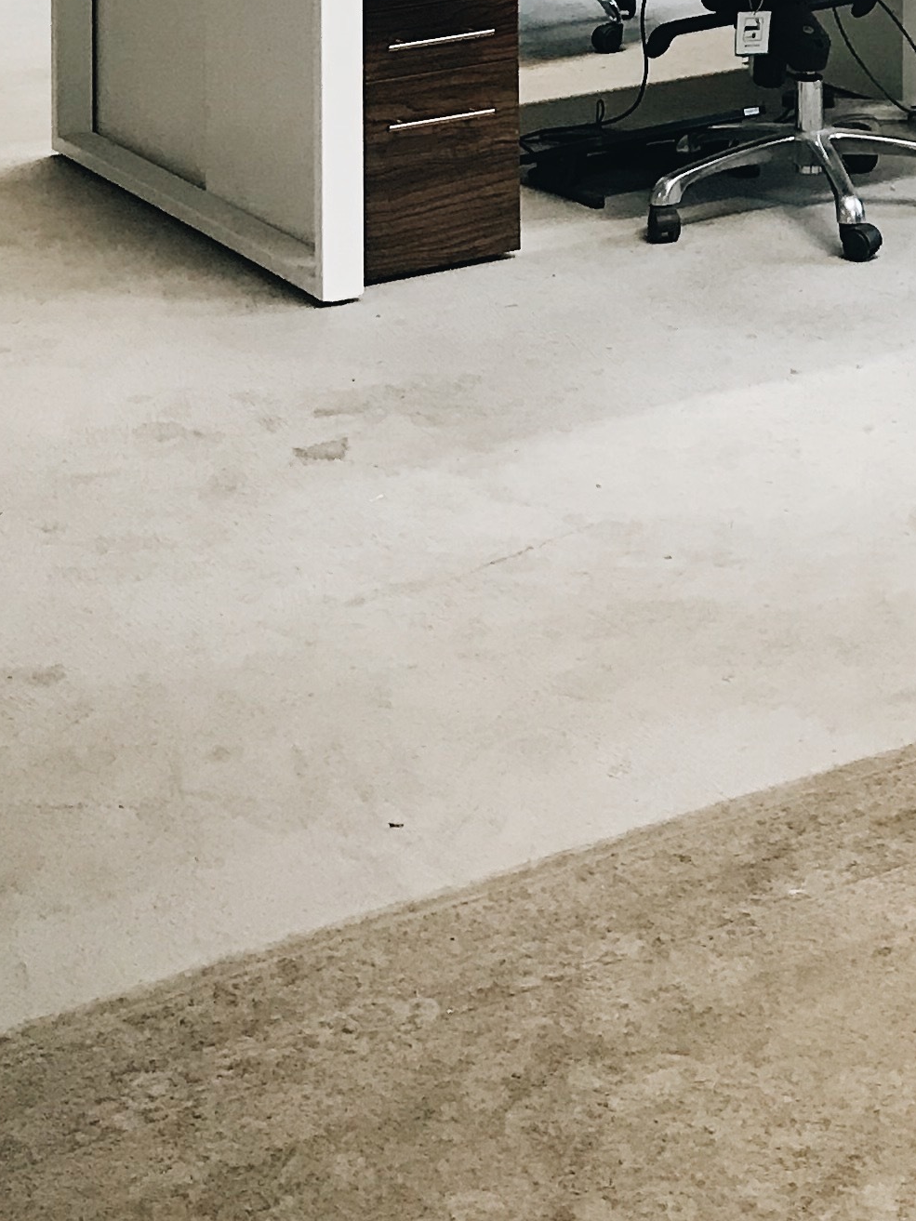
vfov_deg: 20.3
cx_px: 892
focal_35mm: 86
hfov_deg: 16.8
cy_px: -475
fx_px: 3034
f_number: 1.8
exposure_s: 1/33
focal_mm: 3.99
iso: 32
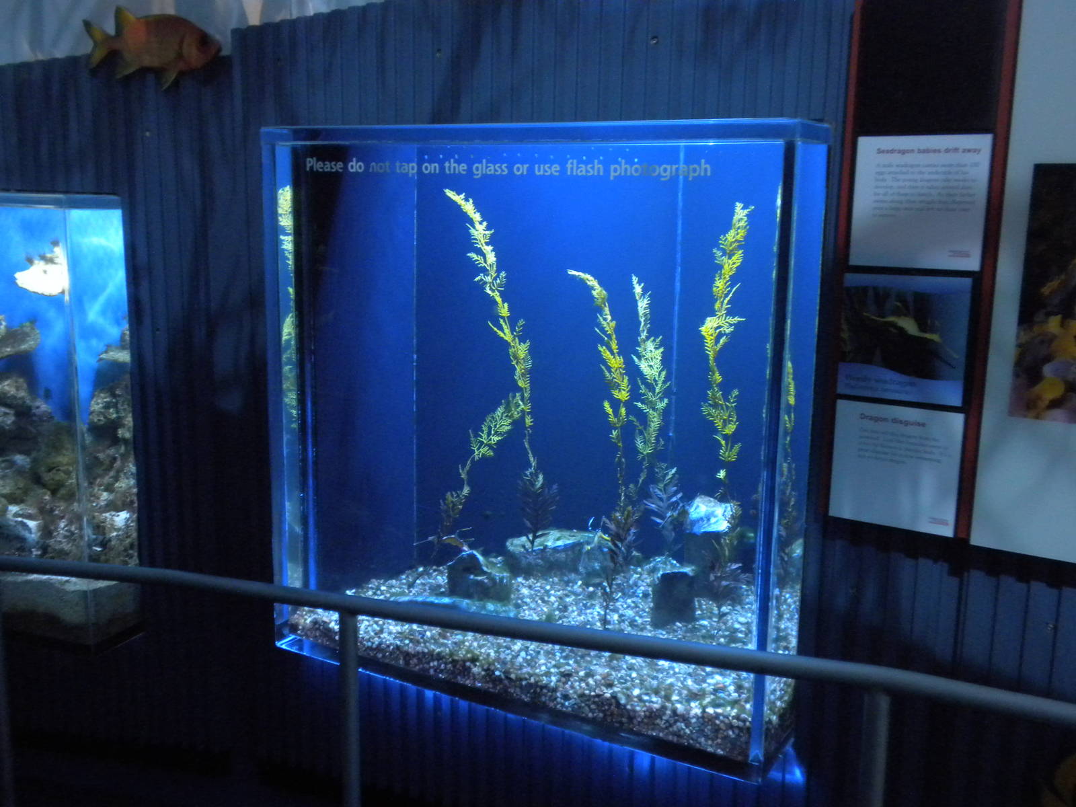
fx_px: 1150
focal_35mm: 37
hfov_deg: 50.1
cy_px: 404
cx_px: 538
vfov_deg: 38.7
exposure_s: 1/8.4
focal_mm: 6.6
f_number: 3.5
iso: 400
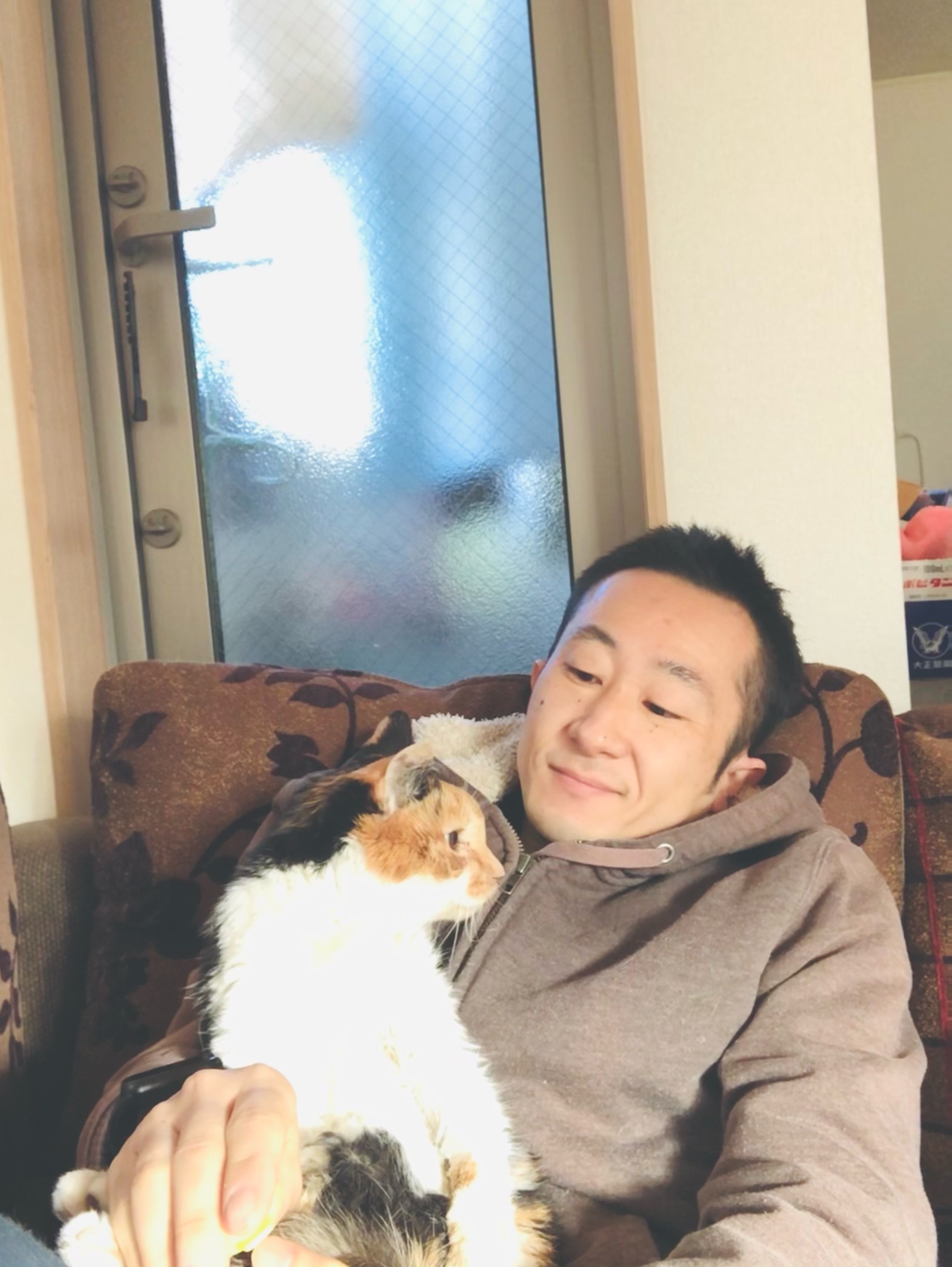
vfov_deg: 56.8
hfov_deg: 44.2
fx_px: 1172
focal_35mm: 32
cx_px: 476
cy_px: 634
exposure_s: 1/60
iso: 160
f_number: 2.2
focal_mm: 2.87
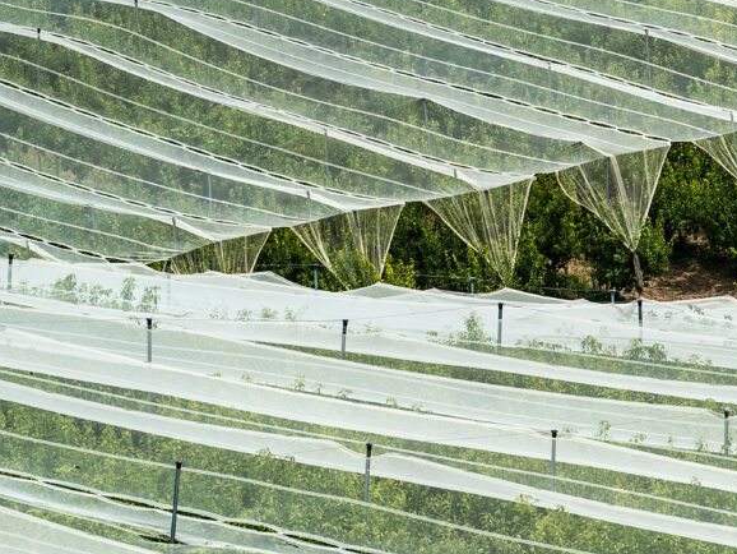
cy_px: 398
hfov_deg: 6.6
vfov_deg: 5.0
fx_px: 6347
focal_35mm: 298
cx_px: 958
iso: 100
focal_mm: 112
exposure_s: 1/500
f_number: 8
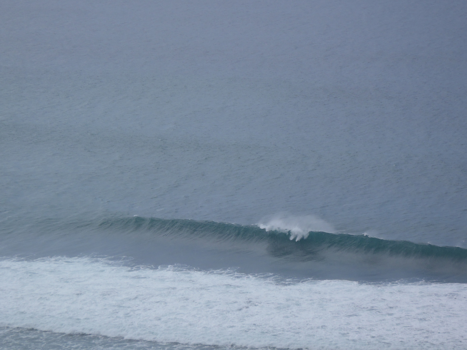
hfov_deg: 14.1
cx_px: 234
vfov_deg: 10.6
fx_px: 1889
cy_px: 175
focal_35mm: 140
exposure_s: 1/500
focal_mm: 25
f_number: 5.9
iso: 80
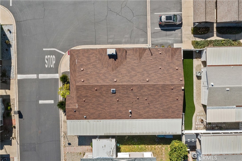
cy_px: 80
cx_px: 121
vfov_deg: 46.4
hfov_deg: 65.5
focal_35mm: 28
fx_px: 188
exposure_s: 1/400
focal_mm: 10.26
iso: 800
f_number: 11
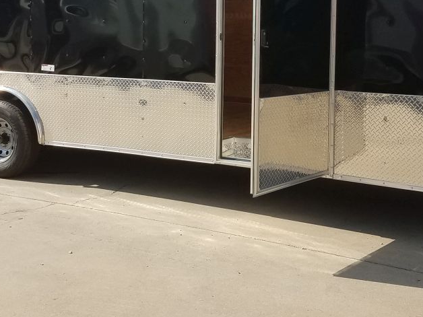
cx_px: 235
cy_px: 50
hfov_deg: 33.2
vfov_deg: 24.7
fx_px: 709
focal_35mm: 58
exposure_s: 1/2064
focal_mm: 4.2
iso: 40
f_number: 1.7
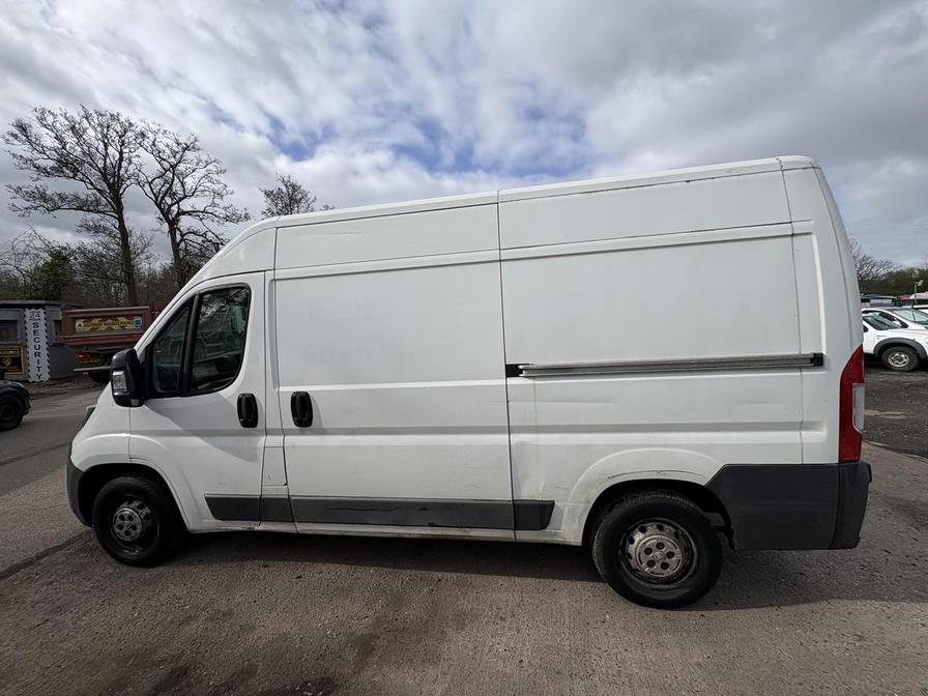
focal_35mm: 14
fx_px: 375
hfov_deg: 102.1
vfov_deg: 85.7
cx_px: 464
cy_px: 348
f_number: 2.2
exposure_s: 1/2494
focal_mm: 2.22
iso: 50
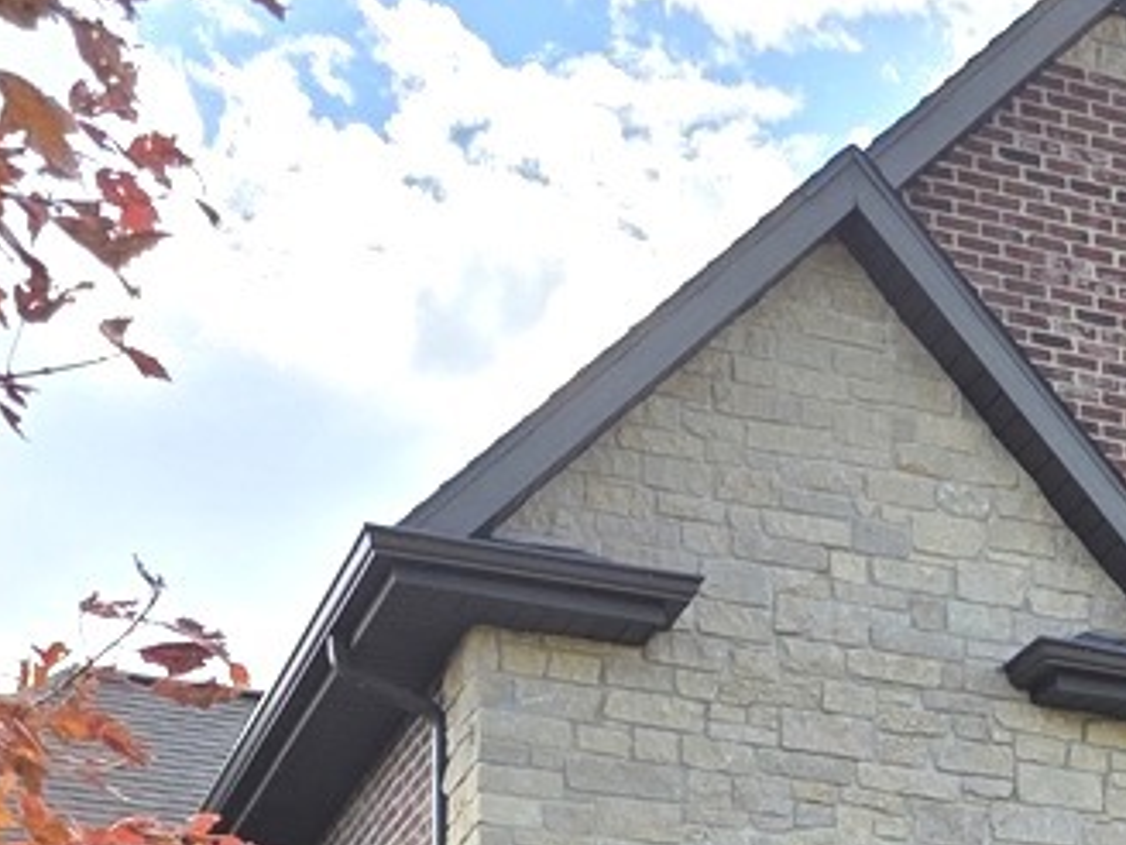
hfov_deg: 18.5
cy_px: 1742
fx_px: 3285
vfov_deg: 12.7
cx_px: 1339
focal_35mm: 101
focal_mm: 6.3
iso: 80
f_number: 1.7
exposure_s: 1/6150
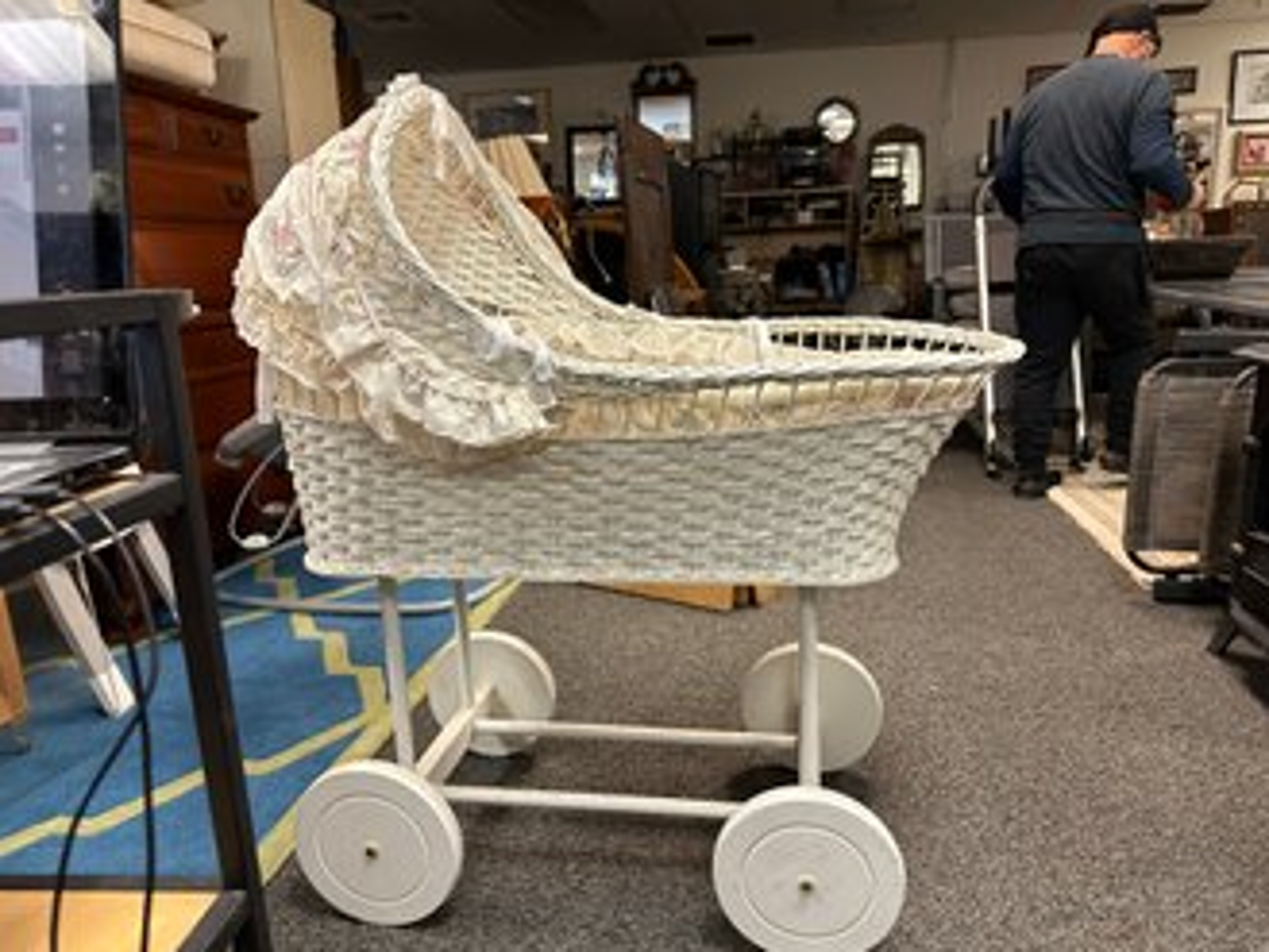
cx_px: 658
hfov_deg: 69.3
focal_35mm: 25
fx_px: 917
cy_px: 491
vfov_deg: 54.9
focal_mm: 6.86
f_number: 1.78
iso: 250
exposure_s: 1/60
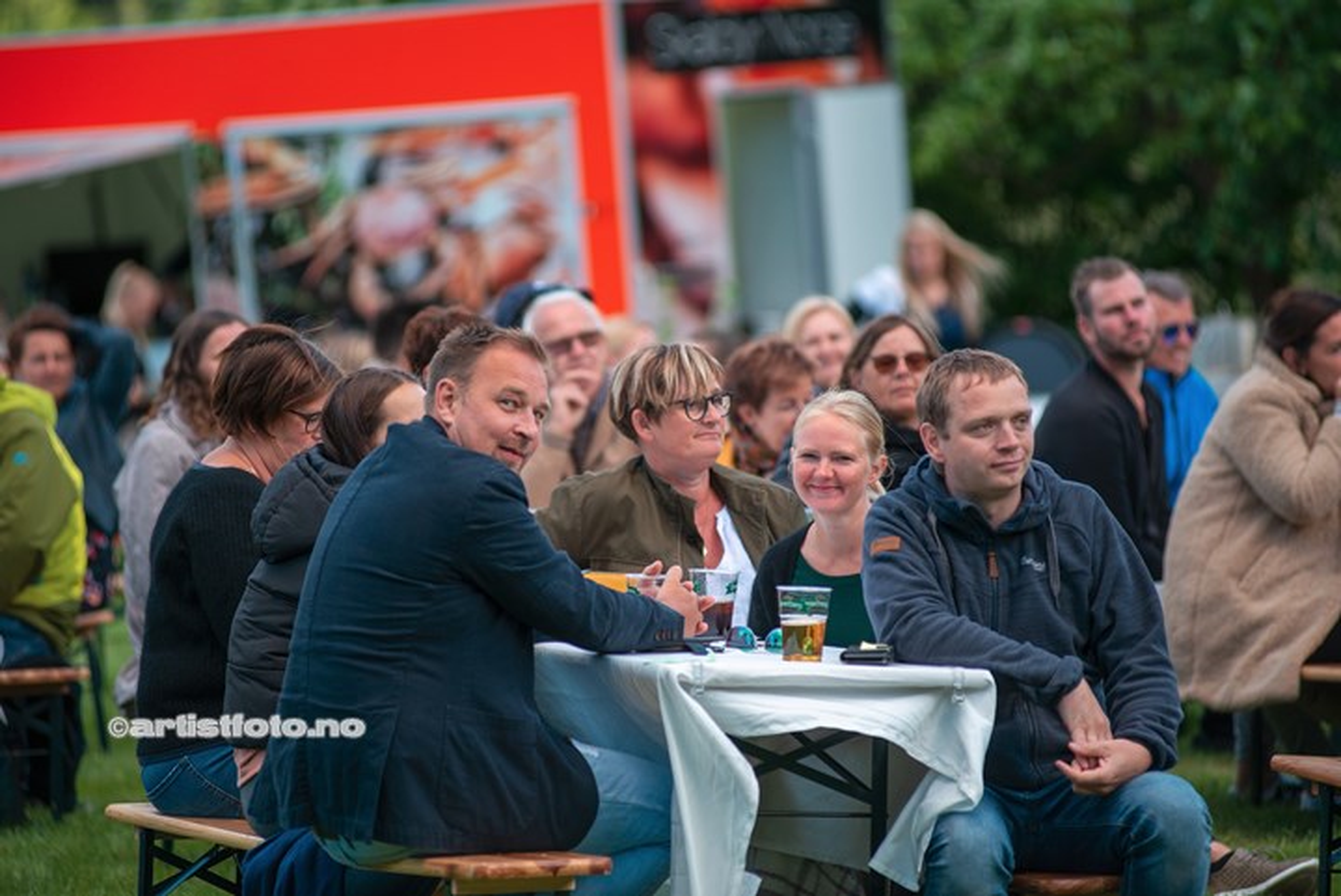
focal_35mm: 200
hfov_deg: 10.3
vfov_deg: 6.9
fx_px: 7454
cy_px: 448
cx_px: 670
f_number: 3.5
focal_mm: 200
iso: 250
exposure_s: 1/800
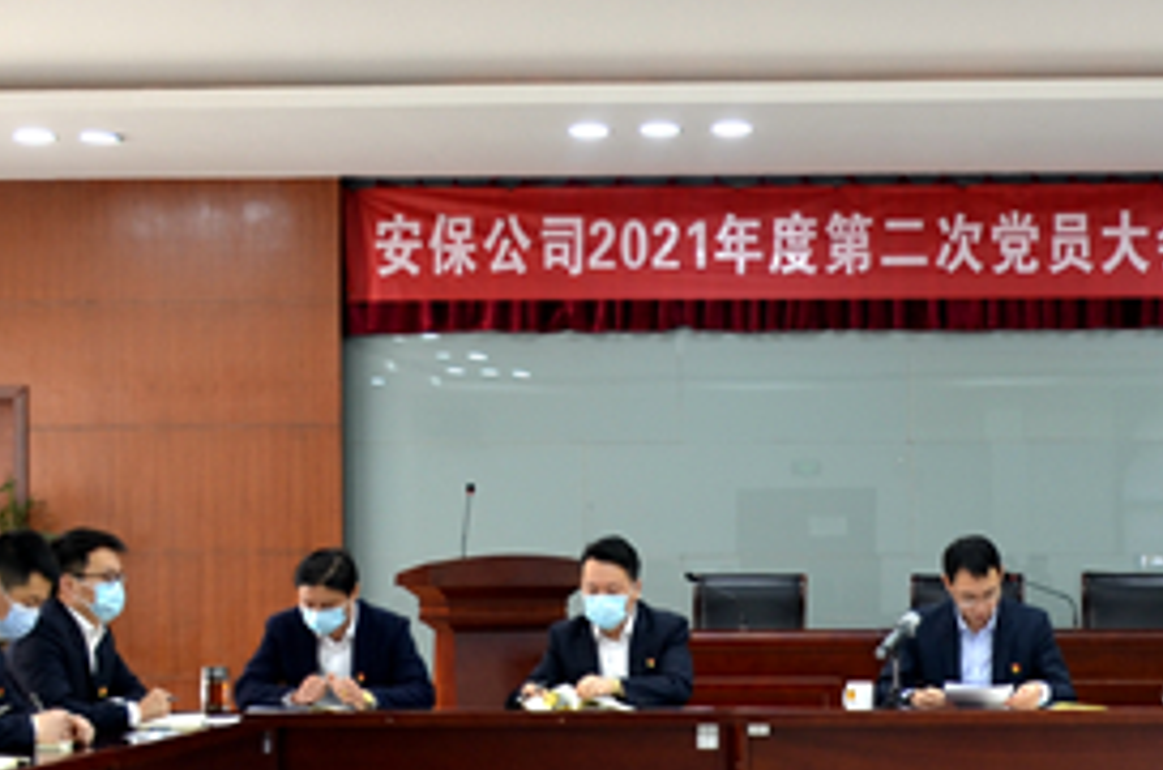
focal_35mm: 97
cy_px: 560
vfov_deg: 14.0
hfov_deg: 20.8
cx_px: 979
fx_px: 3126
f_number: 4.5
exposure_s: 1/30
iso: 160
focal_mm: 22
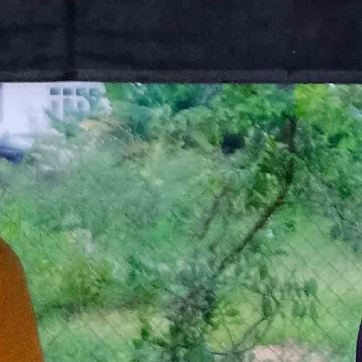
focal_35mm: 301
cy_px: 424
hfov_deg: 5.8
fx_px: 3561
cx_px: 50
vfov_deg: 5.8
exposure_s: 1/60
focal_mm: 24
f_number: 4
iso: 1600
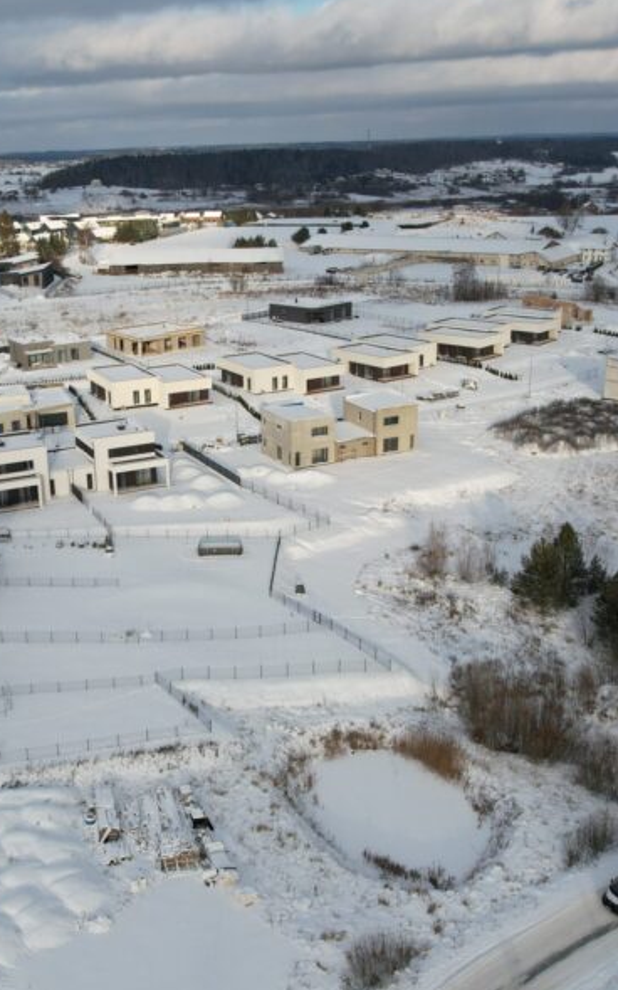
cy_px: 500
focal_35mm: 39
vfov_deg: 50.4
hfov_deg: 32.5
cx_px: 217
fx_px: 1051
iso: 100
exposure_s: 1/2000
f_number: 2.8
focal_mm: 8.38
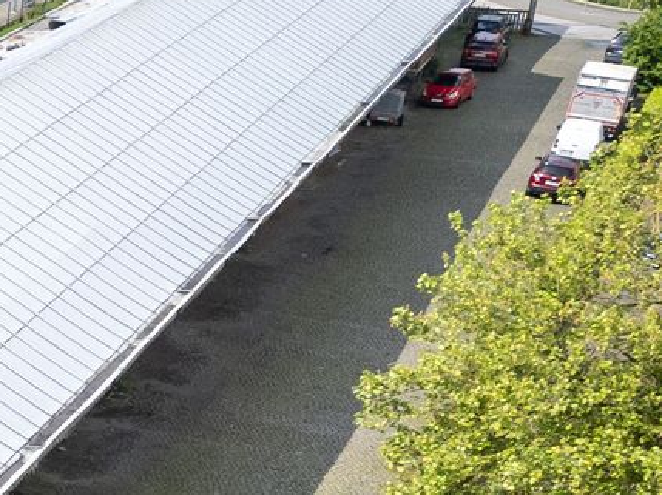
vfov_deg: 12.9
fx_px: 2140
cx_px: -588
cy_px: 592
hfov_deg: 14.9
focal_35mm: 112
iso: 100
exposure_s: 1/2000
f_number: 1.7
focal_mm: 6.72
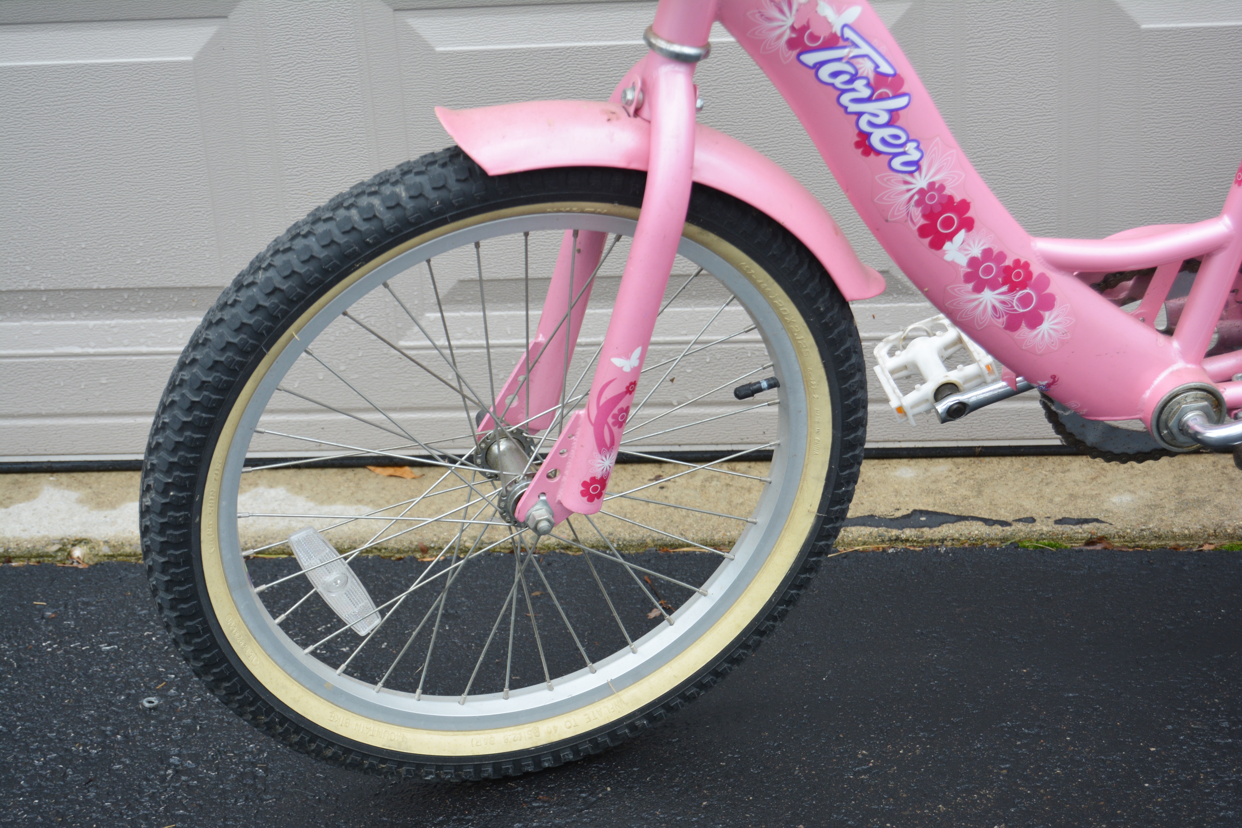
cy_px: 414
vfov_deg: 18.2
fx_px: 2587
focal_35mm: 75
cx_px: 621
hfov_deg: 27.0
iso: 320
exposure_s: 1/125
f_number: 5.6
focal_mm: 50
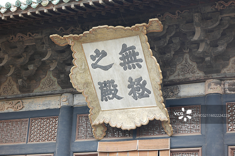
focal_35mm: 84
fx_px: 548
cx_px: 118
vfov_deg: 16.3
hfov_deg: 24.2
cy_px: 78
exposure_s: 1/125
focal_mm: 56
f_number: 1.7
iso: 50
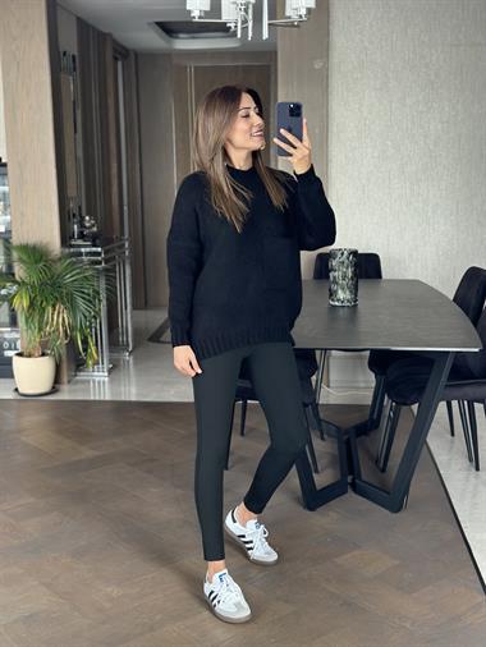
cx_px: 243
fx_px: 898
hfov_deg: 30.3
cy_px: 324
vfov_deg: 39.6
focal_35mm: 48
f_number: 1.78
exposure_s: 1/60
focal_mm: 6.86
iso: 160
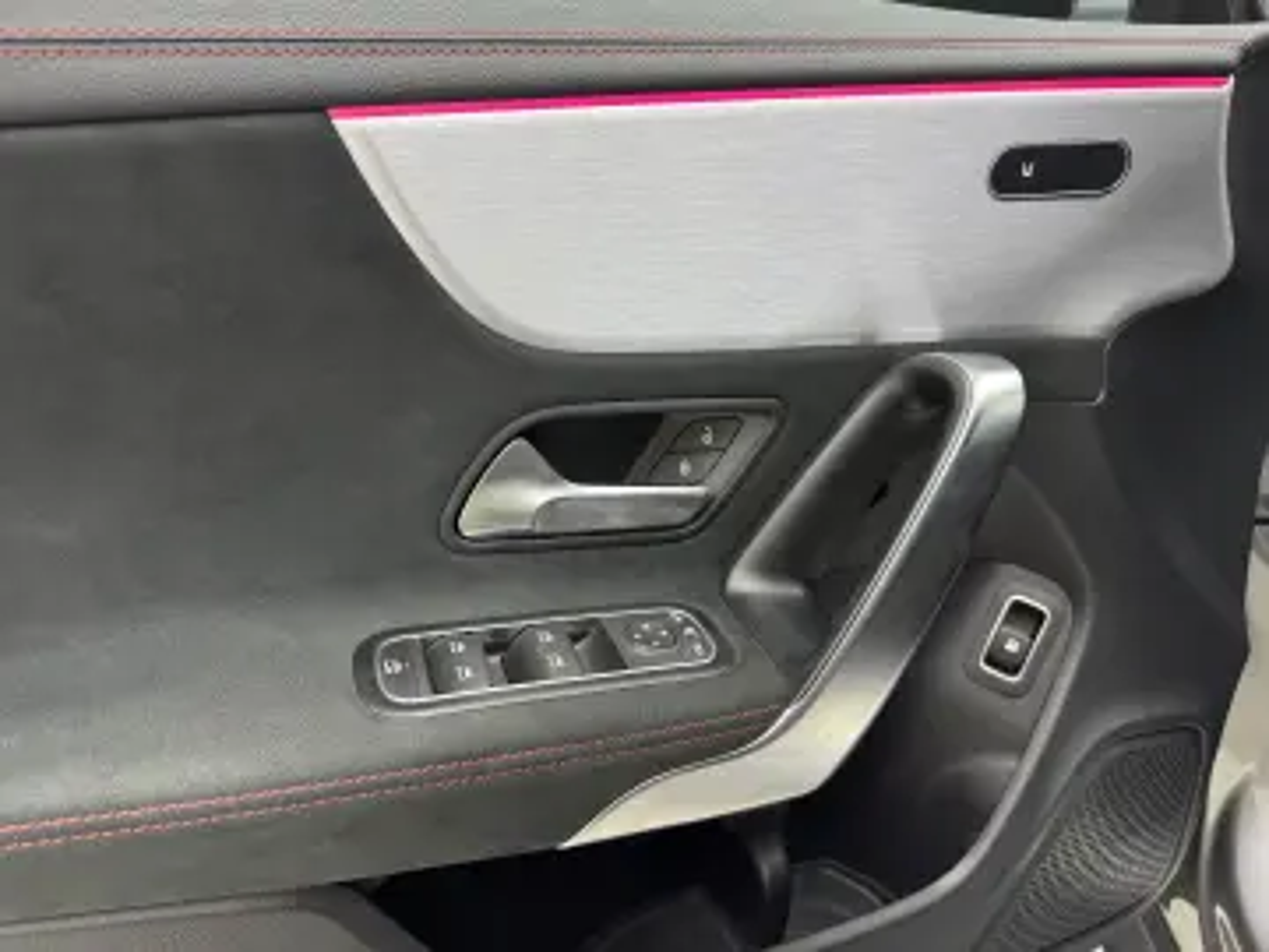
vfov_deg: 56.8
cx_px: 634
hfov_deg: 71.6
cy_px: 476
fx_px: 880
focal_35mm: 24
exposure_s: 1/50
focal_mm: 6.76
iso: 500
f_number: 1.78
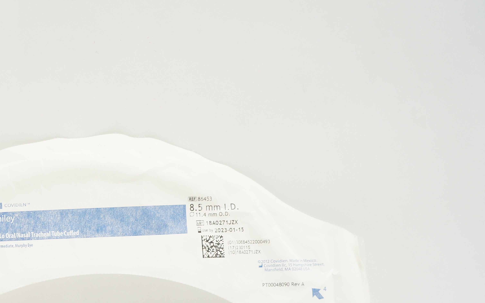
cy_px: 235
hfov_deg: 42.3
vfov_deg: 28.1
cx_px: 94
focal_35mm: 45
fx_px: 595
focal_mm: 18
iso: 200
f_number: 5.6
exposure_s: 1/30
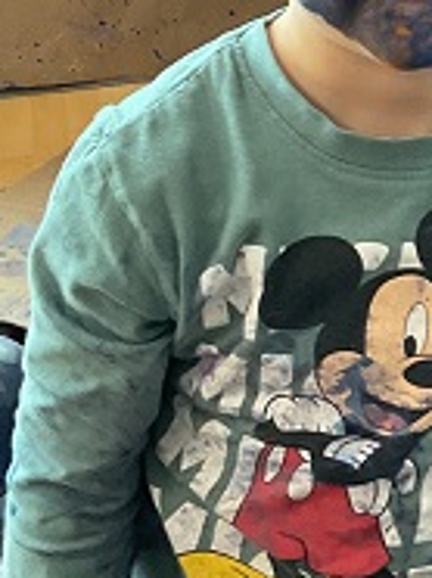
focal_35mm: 104
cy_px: 40
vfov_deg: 18.6
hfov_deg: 13.8
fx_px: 1735
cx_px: 516
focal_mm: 3
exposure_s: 1/60
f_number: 1.8
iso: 125
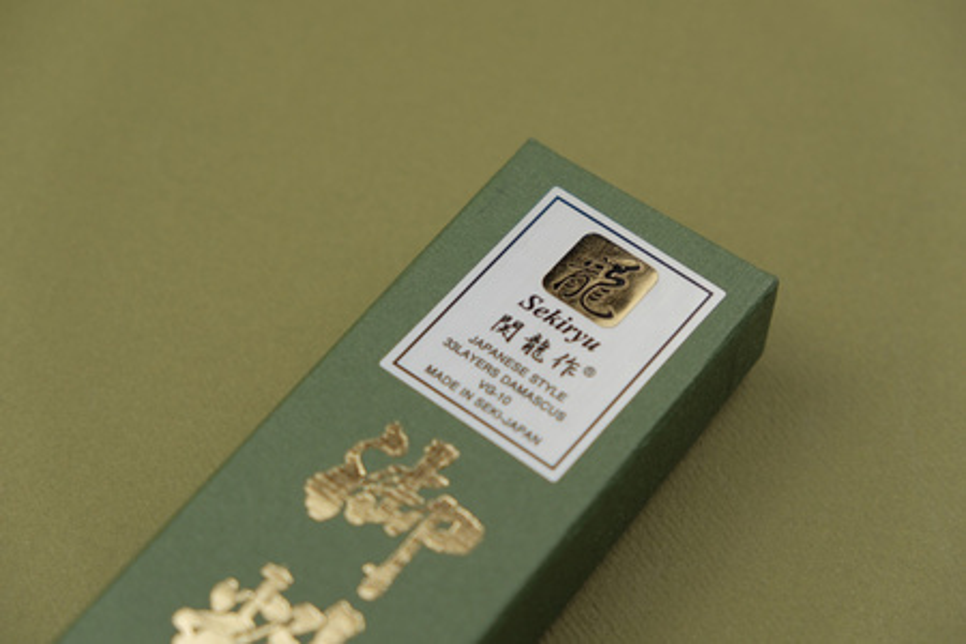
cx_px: 483
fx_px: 2227
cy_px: 322
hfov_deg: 24.5
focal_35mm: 83
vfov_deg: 16.5
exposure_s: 1/250
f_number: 4
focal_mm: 55
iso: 400
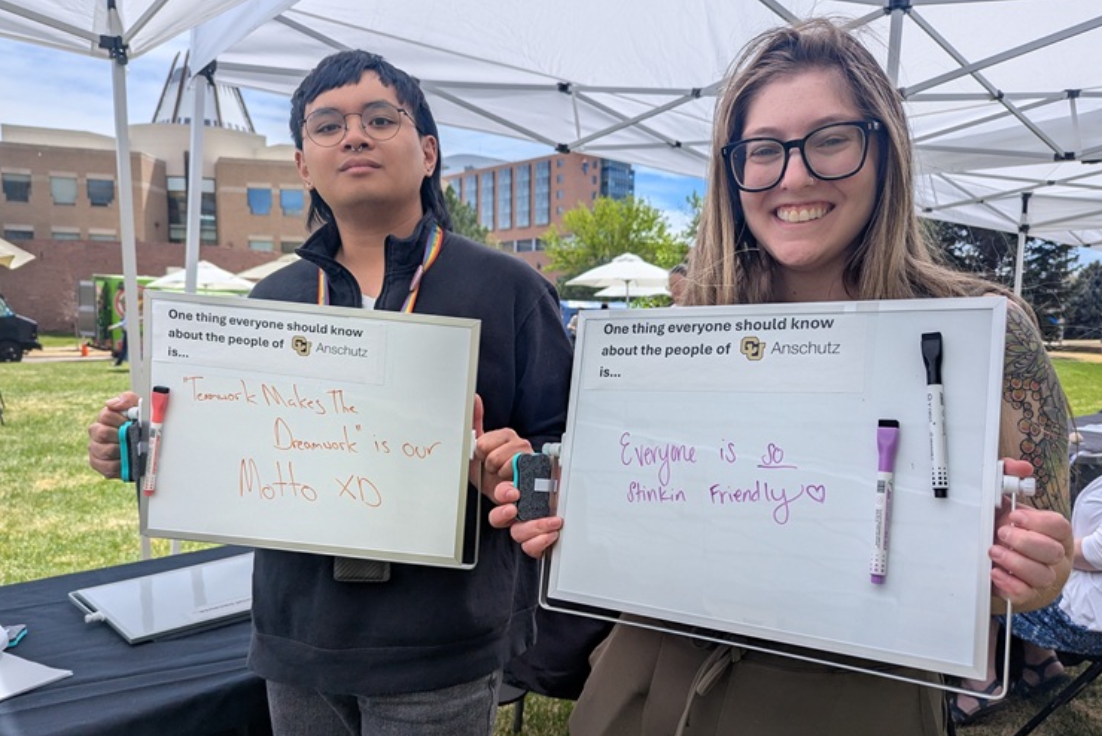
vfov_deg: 47.9
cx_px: 570
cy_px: 396
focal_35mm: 27
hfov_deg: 67.3
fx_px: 827
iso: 49
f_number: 1.85
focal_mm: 6.81
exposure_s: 1/2358
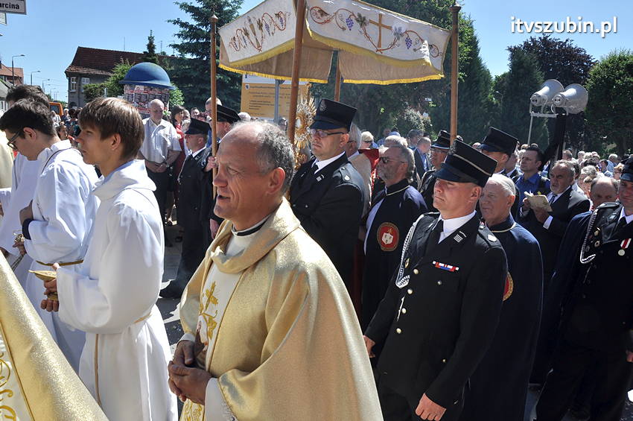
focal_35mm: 27
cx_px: 316
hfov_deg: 67.4
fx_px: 474
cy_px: 210
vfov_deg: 47.8
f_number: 11
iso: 400
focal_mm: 18
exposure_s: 1/500
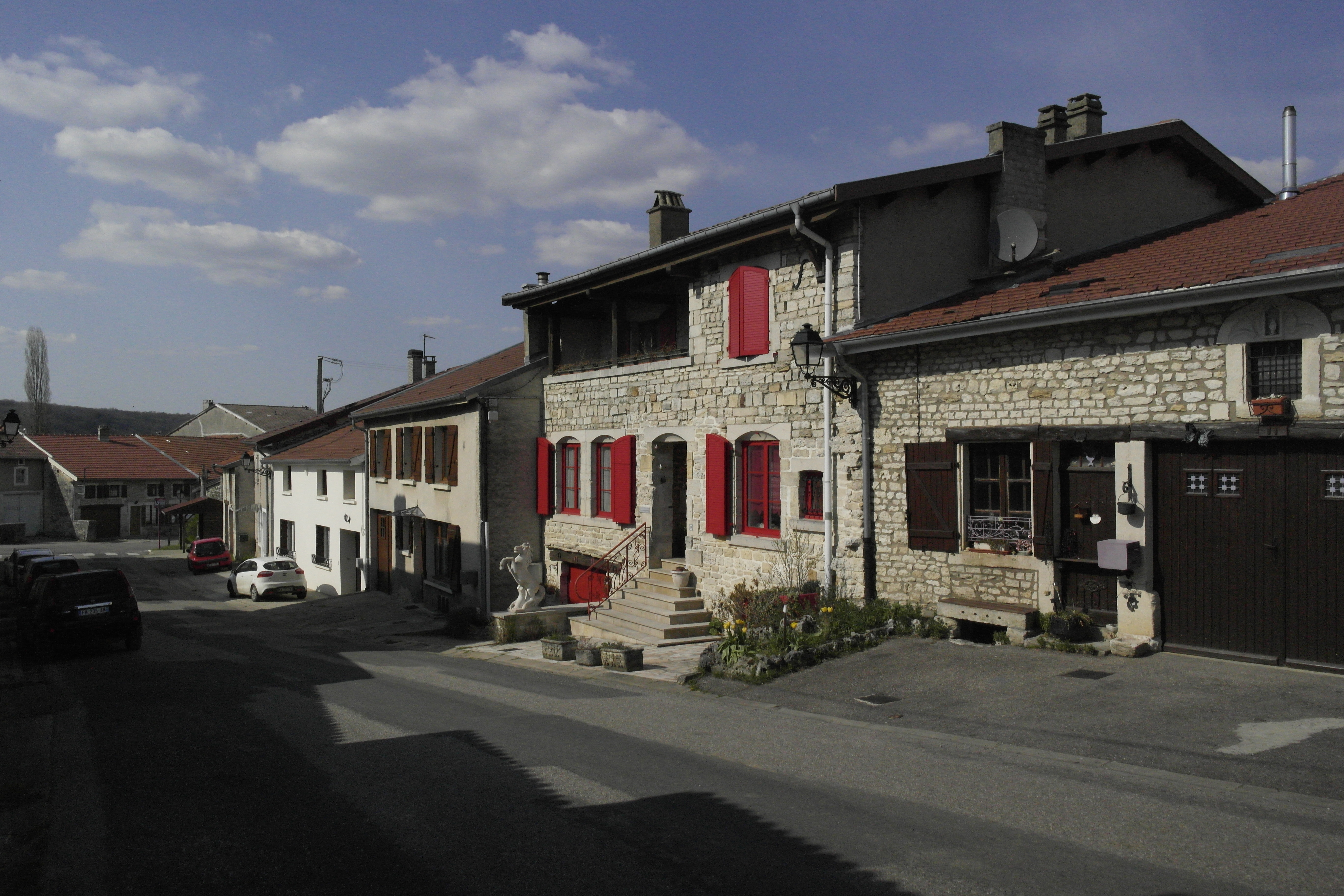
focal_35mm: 27
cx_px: 672
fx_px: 1008
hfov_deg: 67.4
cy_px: 448
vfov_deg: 47.9
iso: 1600
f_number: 9
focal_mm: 18
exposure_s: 1/4000
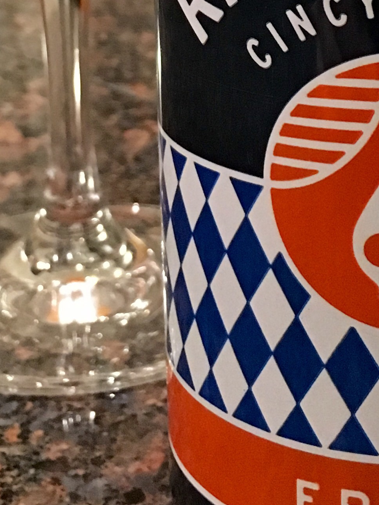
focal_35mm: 91
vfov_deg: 20.3
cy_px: -79
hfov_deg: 16.2
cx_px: 210
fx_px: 1328
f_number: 2.2
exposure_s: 1/15
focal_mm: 4.15
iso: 320
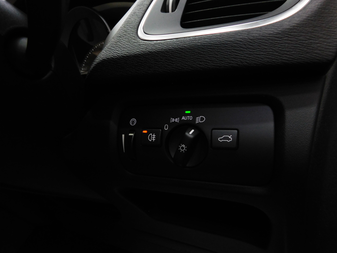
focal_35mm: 23
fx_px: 224
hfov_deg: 73.9
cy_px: 126
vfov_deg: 58.9
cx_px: 168
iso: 400
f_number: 3
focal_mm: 4
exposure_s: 1/30
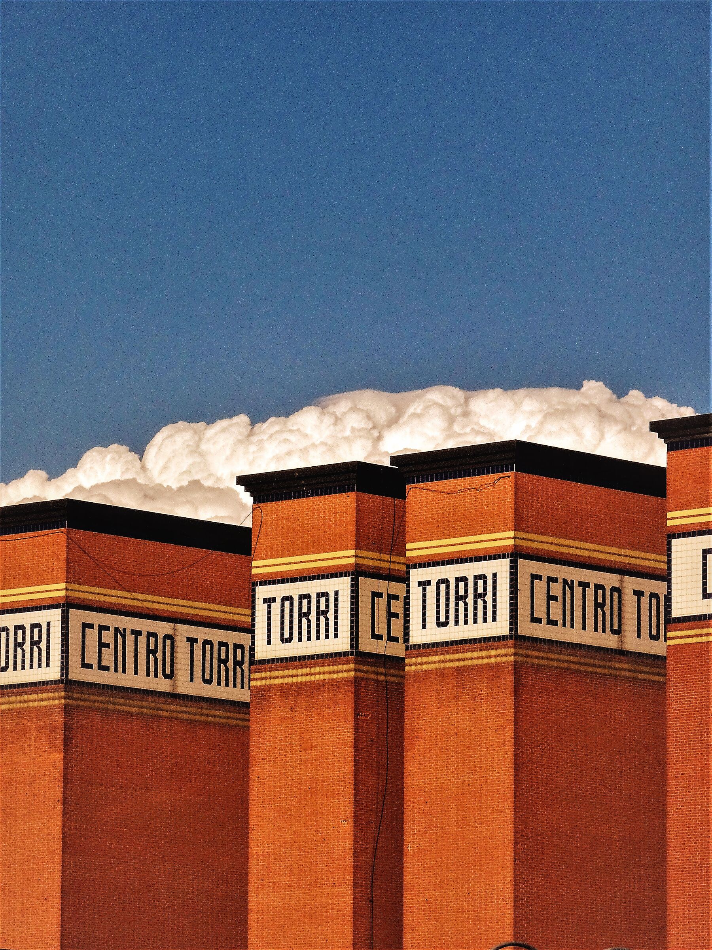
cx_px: 356
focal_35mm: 189
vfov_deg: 10.5
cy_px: 475
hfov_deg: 7.9
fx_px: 5183
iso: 200
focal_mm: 32.24
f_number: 8
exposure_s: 1/1000
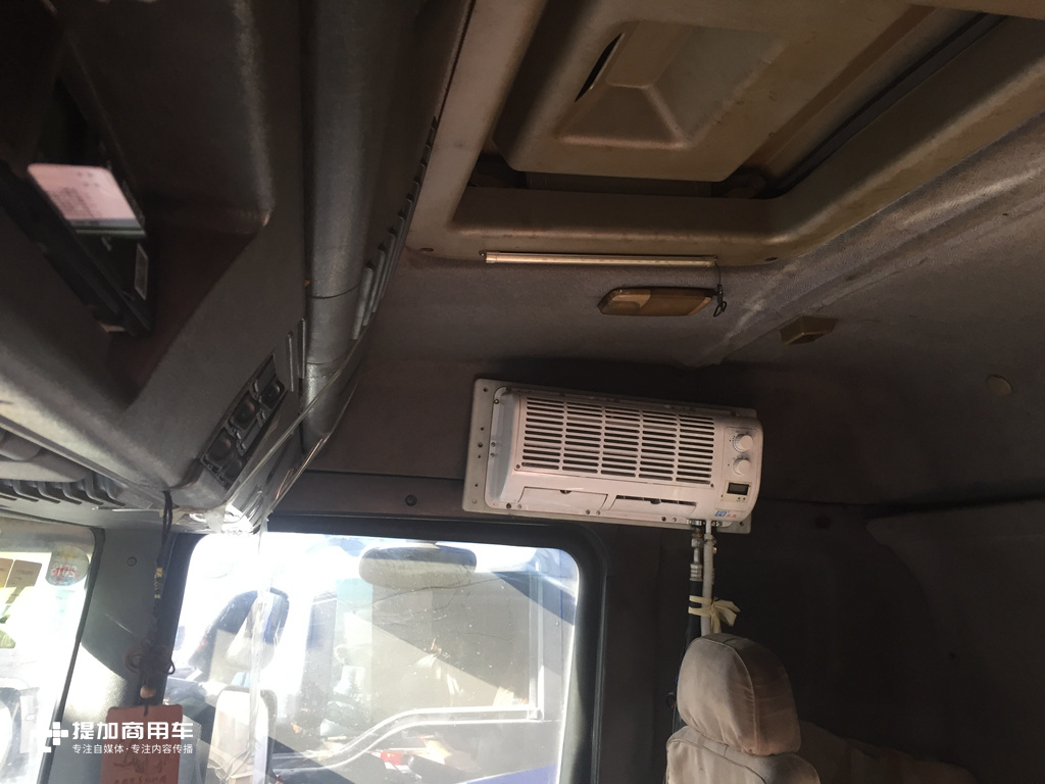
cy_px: 392
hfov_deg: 61.7
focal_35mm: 29
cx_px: 522
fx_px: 875
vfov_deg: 48.2
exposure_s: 1/33
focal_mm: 4.15
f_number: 2.2
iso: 40
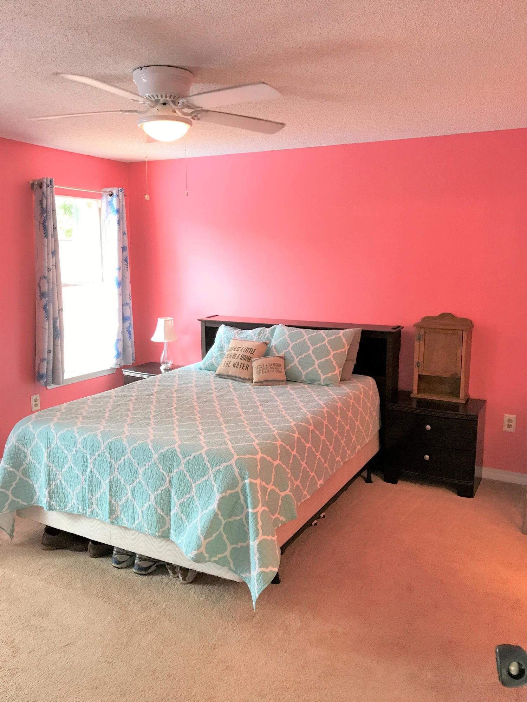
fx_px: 568
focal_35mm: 28
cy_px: 351
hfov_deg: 49.7
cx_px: 264
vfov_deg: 63.4
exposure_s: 1/30
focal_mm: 3.99
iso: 40
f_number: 1.8
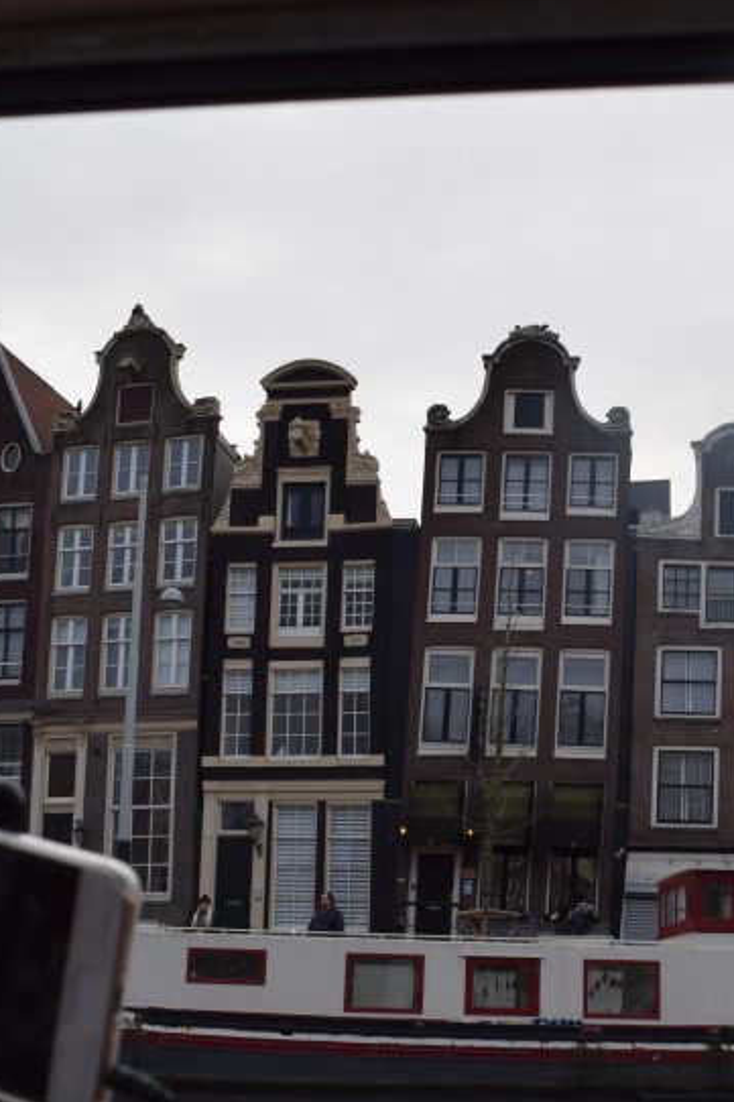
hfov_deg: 26.2
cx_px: 516
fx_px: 1561
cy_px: 569
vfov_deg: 38.9
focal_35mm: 51
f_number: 8
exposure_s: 1/250
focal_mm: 18
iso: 320
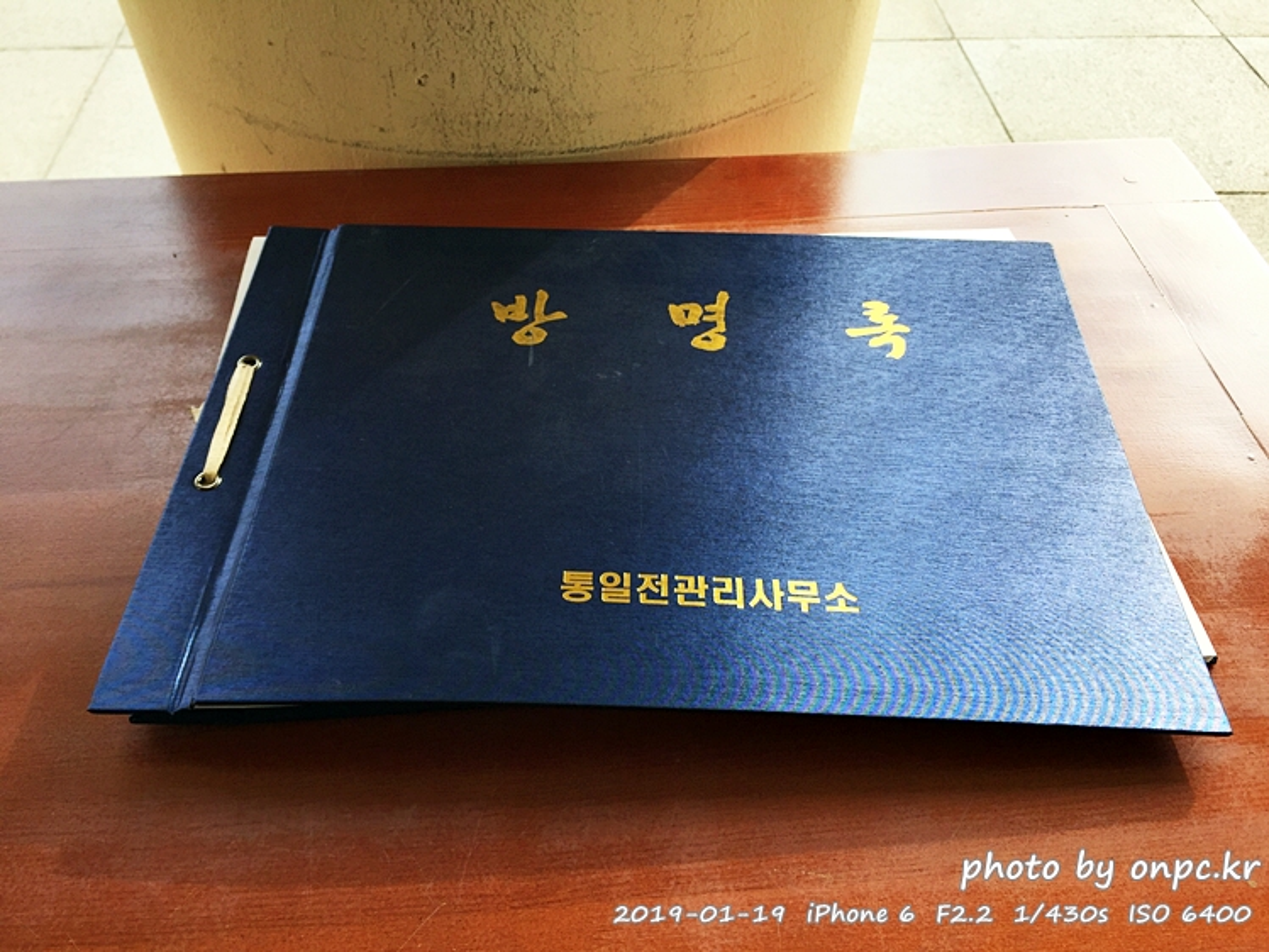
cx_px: 634
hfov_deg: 61.7
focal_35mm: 29
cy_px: 476
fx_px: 1063
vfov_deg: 48.2
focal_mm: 4.15
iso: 32
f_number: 2.2
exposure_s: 1/430
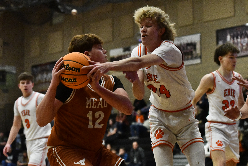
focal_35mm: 105
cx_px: 124
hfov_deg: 19.5
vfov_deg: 13.0
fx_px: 723
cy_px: 83
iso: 10000
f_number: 4
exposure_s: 1/1000
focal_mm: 70
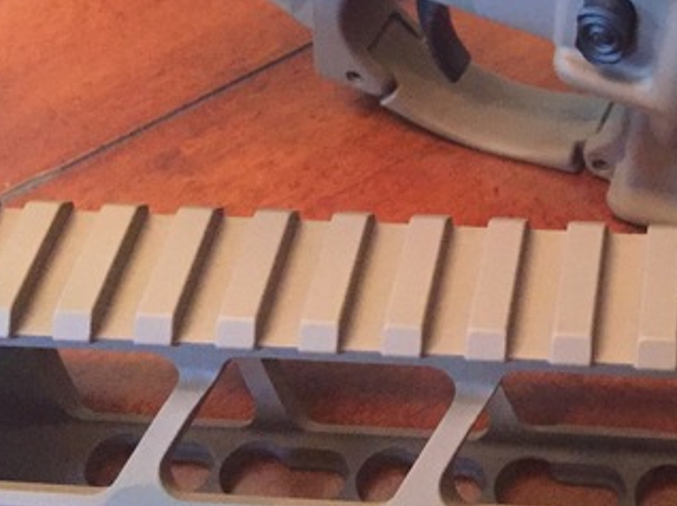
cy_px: -13
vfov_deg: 19.5
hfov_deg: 25.8
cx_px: 617
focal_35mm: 73
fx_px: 1427
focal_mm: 4.15
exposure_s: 1/15
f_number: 2.2
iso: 400
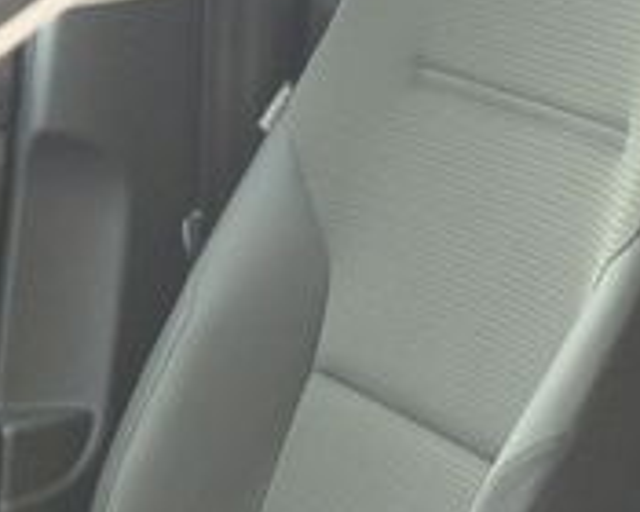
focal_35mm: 148
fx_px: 2803
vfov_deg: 9.6
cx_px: 680
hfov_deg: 12.8
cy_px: 1095
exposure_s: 1/125
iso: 250
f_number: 3.5
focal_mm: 10
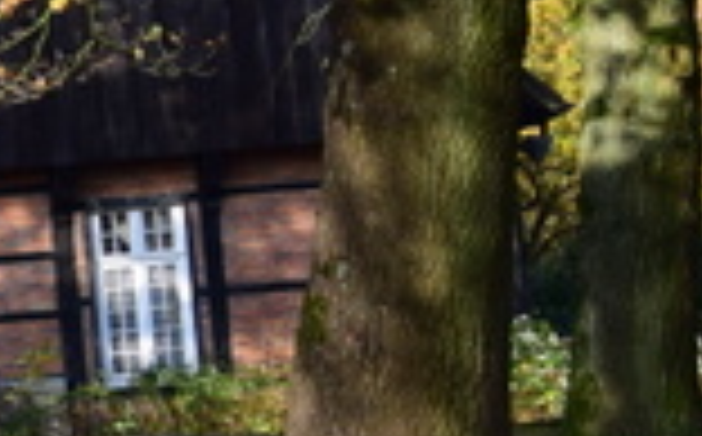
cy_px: 261
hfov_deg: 8.9
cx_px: -788
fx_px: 4203
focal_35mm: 220
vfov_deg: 5.9
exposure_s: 1/200
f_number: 10
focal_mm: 28
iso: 400
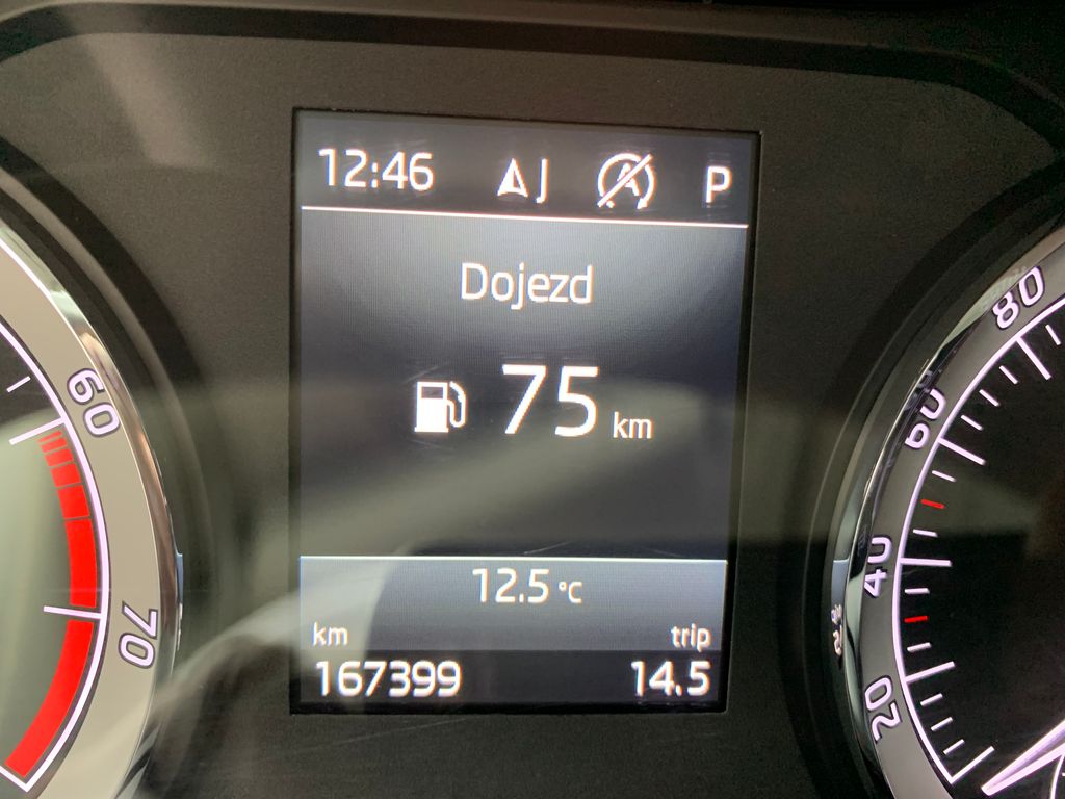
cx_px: 532
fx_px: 800
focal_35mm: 26
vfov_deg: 53.1
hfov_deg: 67.3
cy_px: 400
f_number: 1.8
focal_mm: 4.25
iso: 320
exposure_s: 1/44
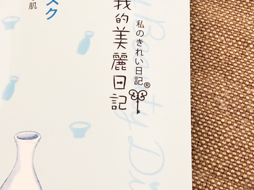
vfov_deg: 20.4
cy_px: 112
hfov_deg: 26.8
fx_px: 528
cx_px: 75
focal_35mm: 72
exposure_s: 1/6
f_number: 1.8
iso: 80
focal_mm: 3.99
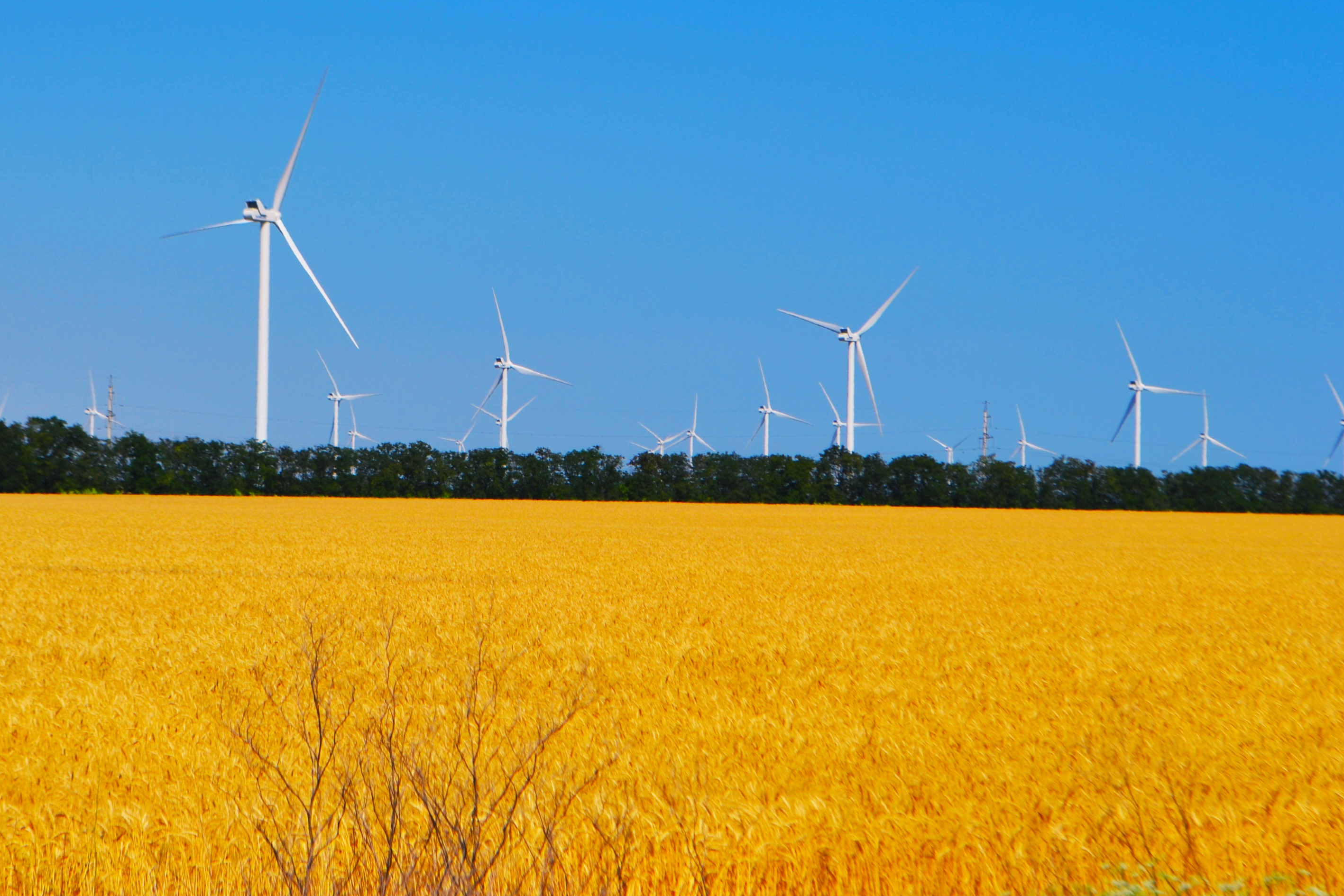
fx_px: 3756
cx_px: 538
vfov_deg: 13.6
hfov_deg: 20.3
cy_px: 351
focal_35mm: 101
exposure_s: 1/400
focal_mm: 55
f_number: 10
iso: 100
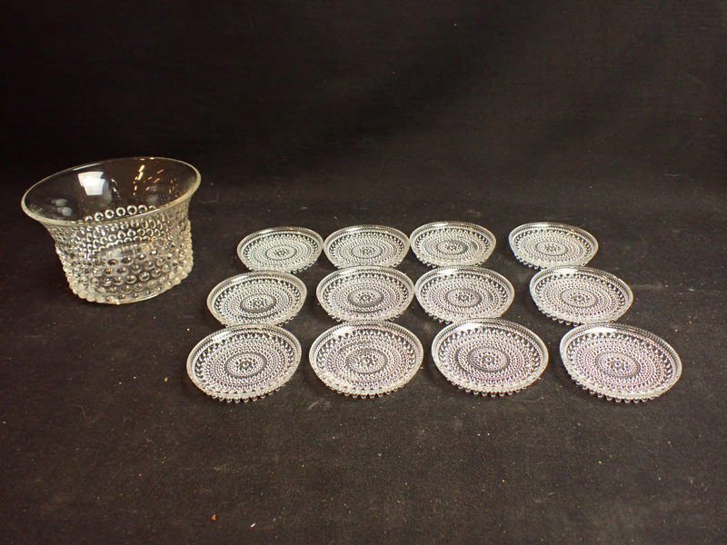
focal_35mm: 30
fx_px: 630
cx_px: 364
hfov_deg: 60.0
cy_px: 272
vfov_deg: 46.8
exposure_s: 1/100
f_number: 2.3
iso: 800
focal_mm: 5.4
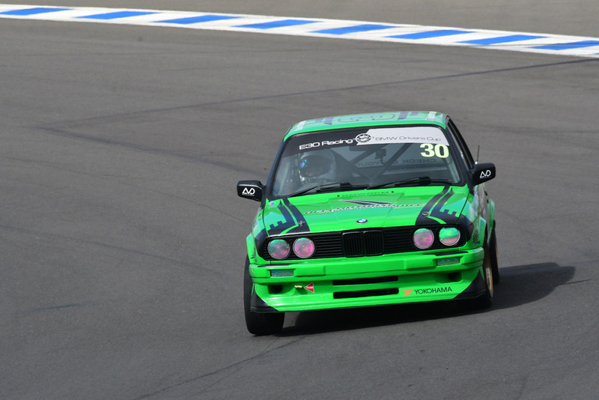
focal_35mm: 630
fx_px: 10486
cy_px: 200
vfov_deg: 2.2
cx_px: 300
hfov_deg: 3.3
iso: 640
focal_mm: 420
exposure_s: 1/640
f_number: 13
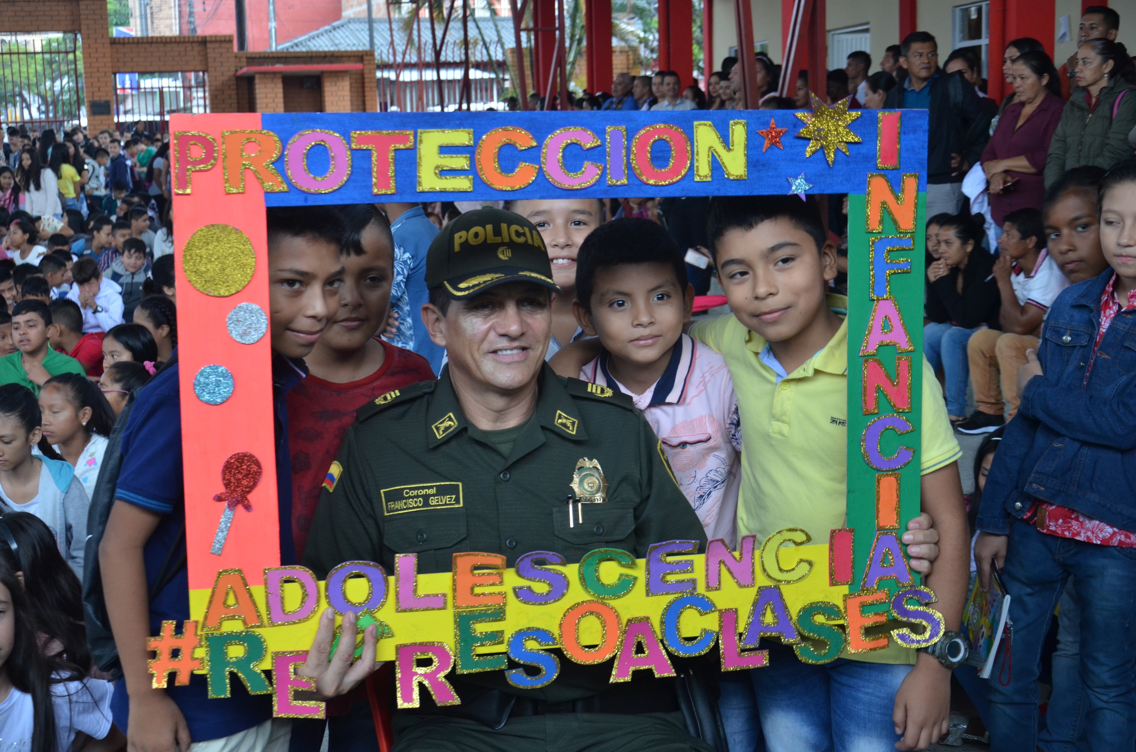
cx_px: 568
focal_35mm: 52
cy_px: 376
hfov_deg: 37.9
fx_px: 1653
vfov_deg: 25.6
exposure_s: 1/60
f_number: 4.5
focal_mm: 35
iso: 640
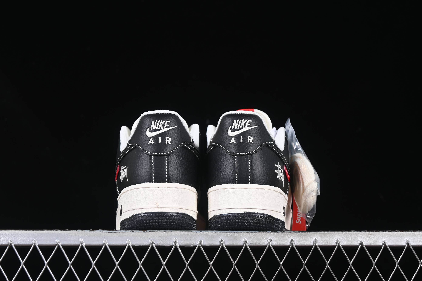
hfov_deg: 27.0
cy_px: 140
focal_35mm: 75
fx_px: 879
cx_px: 211
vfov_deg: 18.2
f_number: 6.3
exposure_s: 1/60
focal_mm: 50
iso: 160
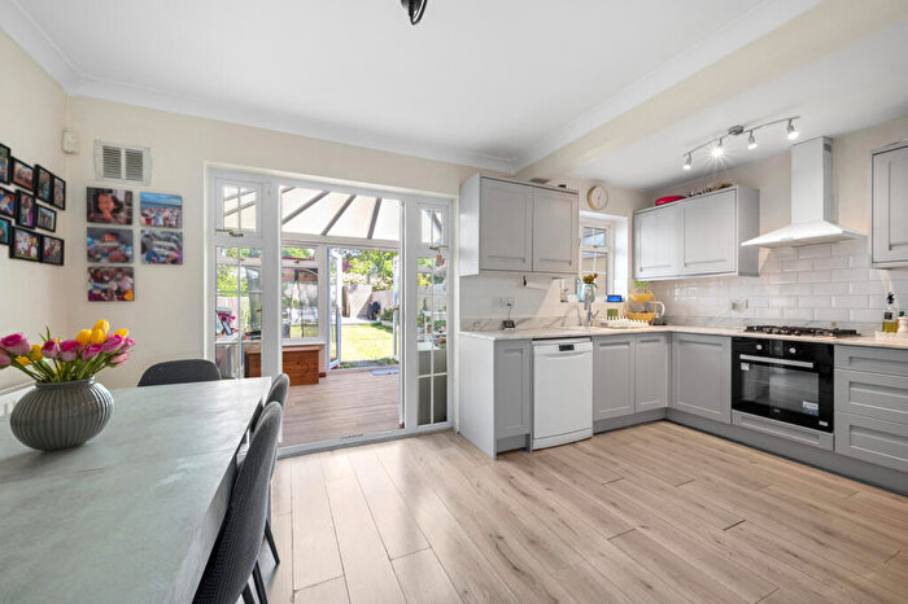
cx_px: 454
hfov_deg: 104.3
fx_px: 353
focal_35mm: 14
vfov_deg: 81.2
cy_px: 302
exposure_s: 1/1.67
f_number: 16
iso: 200
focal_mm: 14
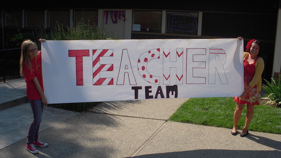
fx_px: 313
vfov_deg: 28.3
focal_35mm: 42
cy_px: 77
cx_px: 142
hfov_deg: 48.4
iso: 100
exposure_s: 1/250
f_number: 6.6
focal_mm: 6.3
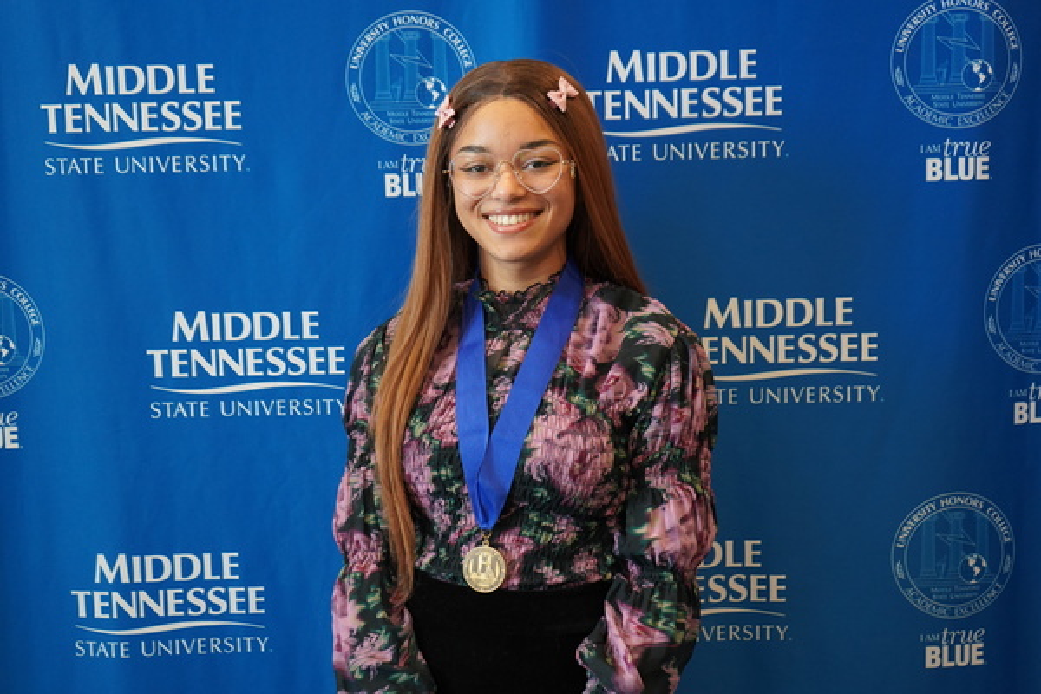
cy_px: 347
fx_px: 1359
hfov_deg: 41.9
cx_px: 520
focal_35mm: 47
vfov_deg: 28.6
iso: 1600
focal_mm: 47
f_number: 4.5
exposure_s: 1/160
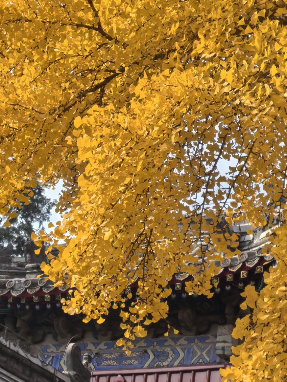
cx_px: 155
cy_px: 138
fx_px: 1349
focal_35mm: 122
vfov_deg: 16.1
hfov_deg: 12.1
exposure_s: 1/5000
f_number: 1.4
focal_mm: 5.75
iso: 50
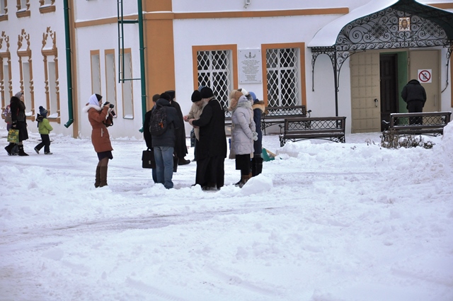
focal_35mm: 158
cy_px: 150
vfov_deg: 8.7
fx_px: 1979
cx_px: 226
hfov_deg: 13.1
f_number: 8
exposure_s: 1/800
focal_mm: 105
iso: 1000
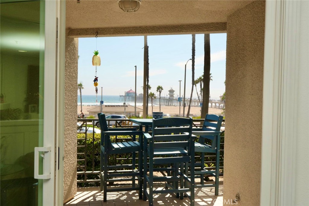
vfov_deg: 36.9
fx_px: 309
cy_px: 103
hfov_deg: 53.1
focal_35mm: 36
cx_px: 154
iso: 100
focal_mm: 24
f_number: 13
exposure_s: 1/125
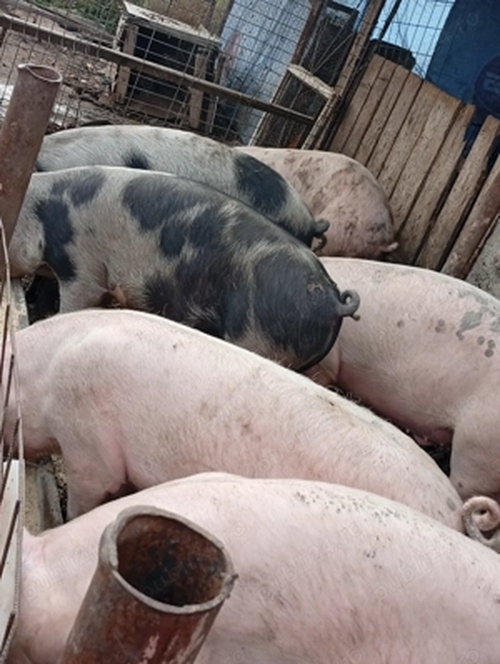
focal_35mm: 47
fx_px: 902
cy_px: 332
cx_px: 250
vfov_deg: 40.4
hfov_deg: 31.0
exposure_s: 1/100
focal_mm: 3.98
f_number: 1.8
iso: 57
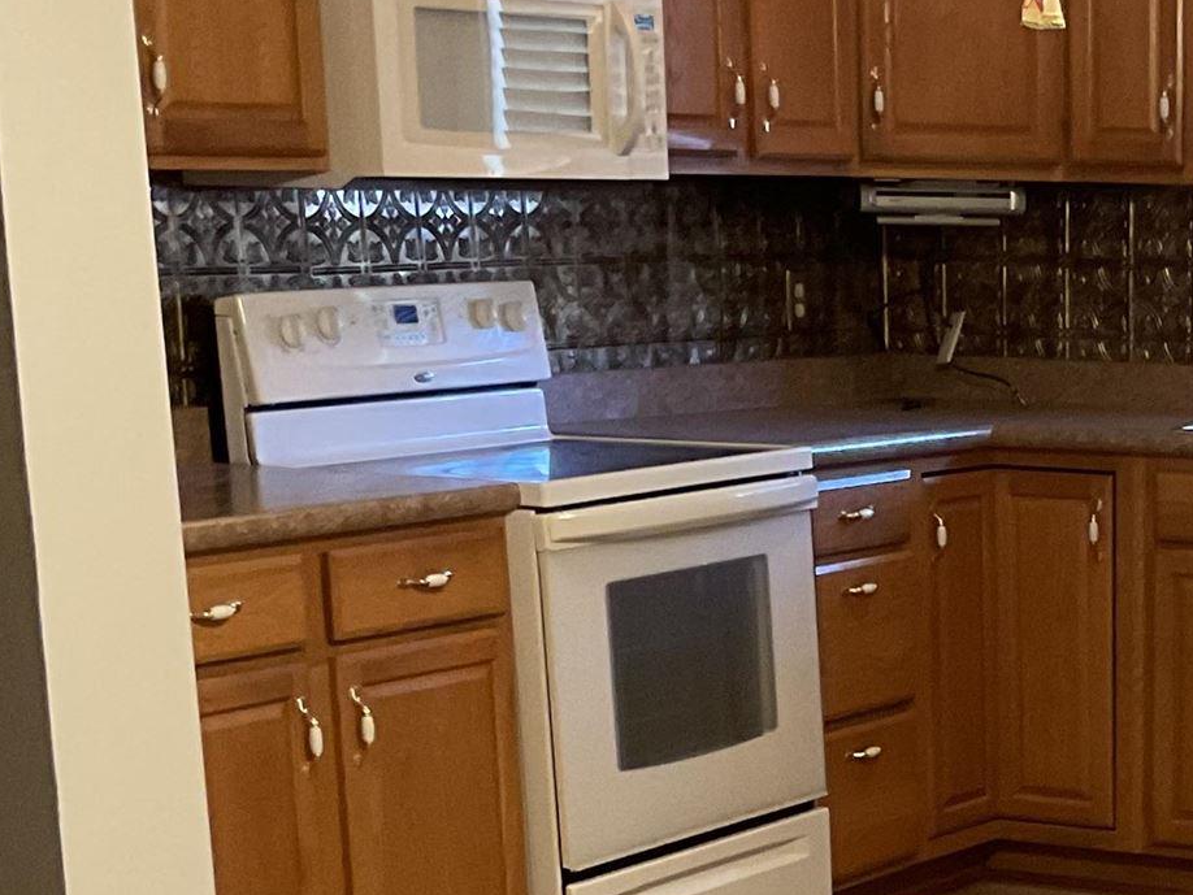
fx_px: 3344
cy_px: 1137
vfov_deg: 14.6
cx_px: 1289
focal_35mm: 97
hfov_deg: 19.4
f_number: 1.8
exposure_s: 1/40
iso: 200
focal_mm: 3
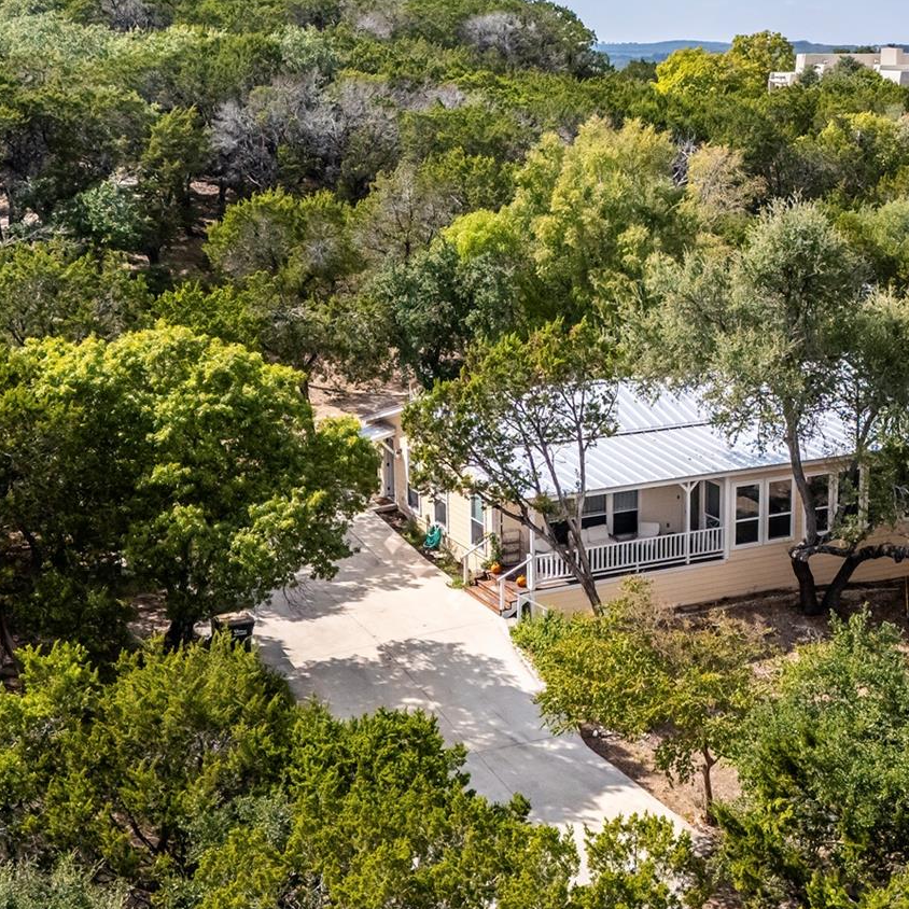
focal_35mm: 33
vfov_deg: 49.7
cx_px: 651
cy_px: 424
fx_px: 980
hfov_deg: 48.3
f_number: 8
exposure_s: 3.2
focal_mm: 16
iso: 200
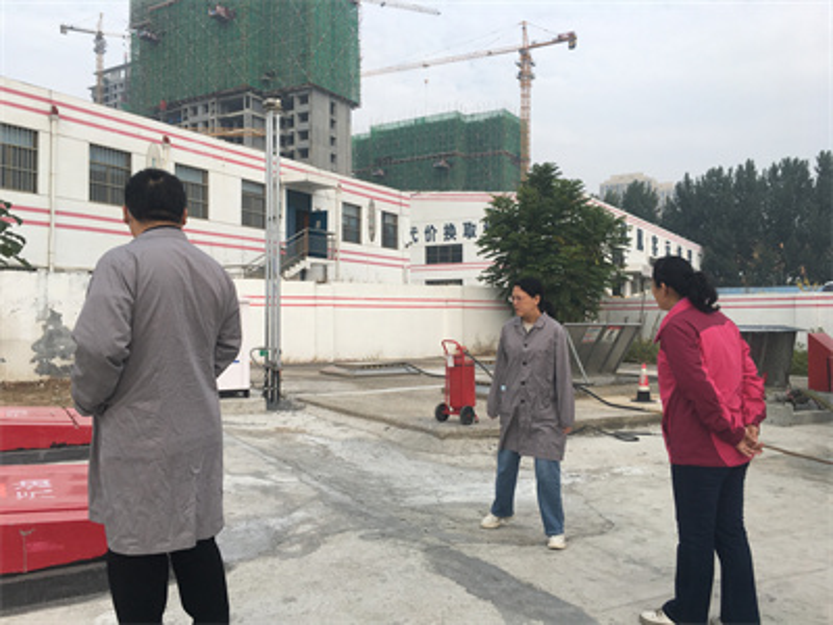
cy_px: 312
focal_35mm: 29
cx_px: 416
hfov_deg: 61.7
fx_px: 698
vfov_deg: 48.2
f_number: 2.2
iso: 25
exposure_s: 1/1068
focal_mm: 4.15
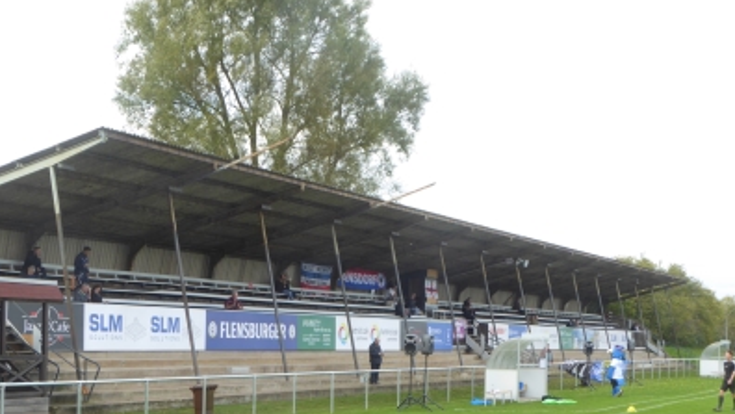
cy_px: 295
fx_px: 1209
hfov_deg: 33.8
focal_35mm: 62
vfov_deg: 19.3
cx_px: 343
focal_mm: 9
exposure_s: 1/60
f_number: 5.6
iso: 100
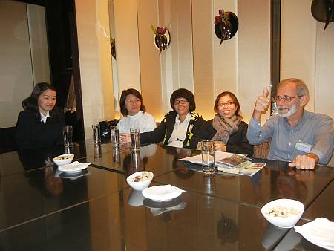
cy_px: 126
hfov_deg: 59.9
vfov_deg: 46.8
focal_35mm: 30
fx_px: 290
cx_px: 167
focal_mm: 5.4
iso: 200
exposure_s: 1/30
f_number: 3.5
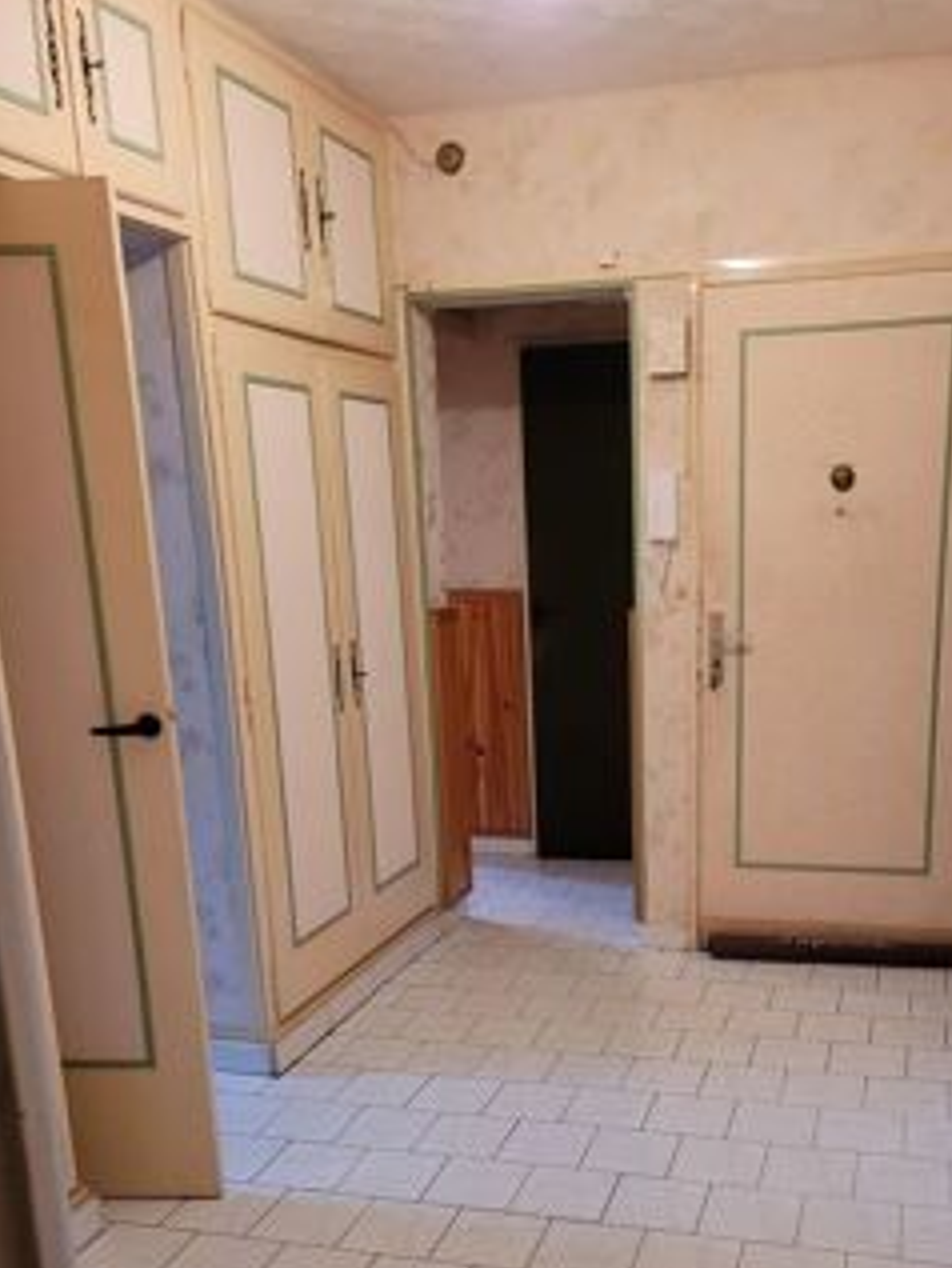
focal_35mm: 35
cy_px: 842
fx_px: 1283
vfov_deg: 51.7
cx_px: 568
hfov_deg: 40.6
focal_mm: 5.4
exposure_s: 1/50
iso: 500
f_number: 1.8
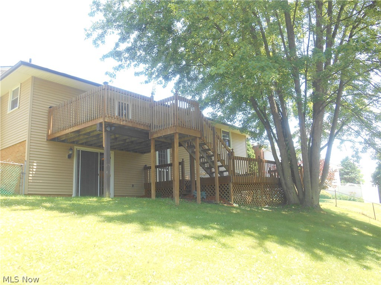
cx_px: 190
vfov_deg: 45.4
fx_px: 341
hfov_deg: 58.4
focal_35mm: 31
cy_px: 142
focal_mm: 5.5
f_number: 3.6
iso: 80
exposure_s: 1/80
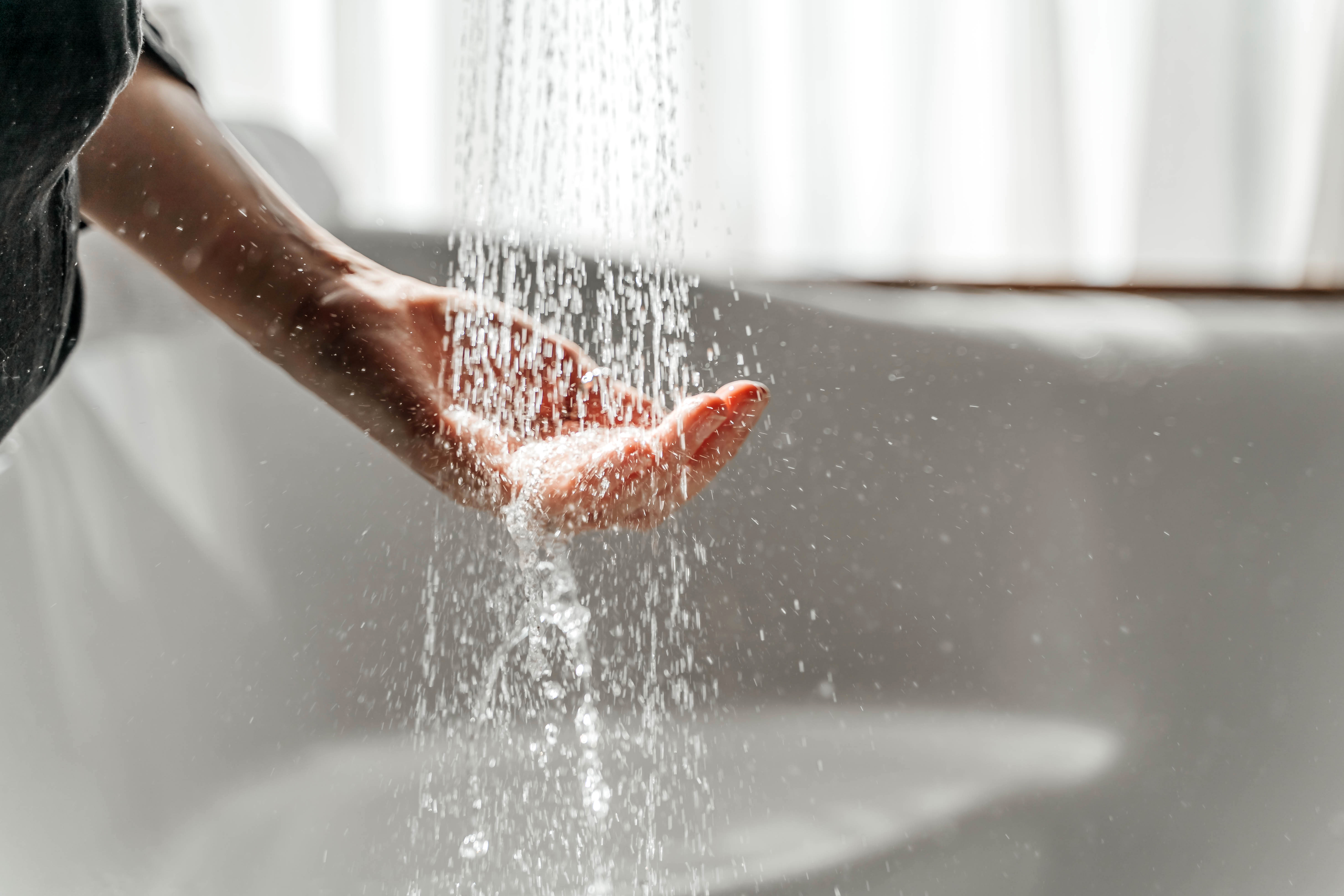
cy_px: 448
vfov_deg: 18.2
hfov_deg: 27.0
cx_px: 672
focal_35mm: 75
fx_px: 2800
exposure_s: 1/1000
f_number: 2.8
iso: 125
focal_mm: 75
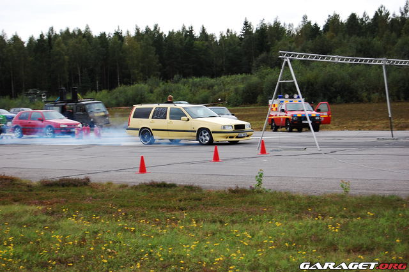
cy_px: 136
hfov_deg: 24.6
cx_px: 204
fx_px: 937
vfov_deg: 16.5
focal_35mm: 82
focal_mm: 55
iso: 200
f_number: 6.3
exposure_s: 1/160
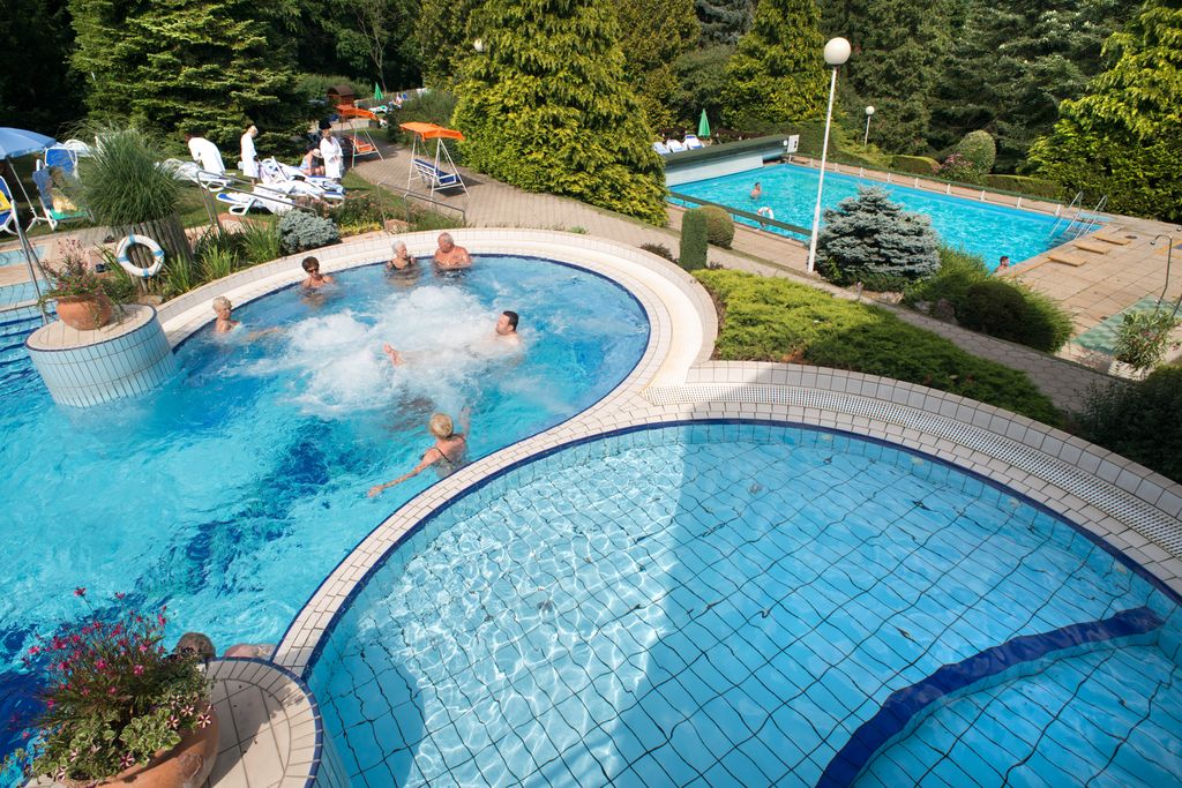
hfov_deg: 84.0
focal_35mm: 20
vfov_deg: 61.9
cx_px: 591
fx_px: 657
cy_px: 394
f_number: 13
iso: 250
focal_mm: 20
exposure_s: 1/400
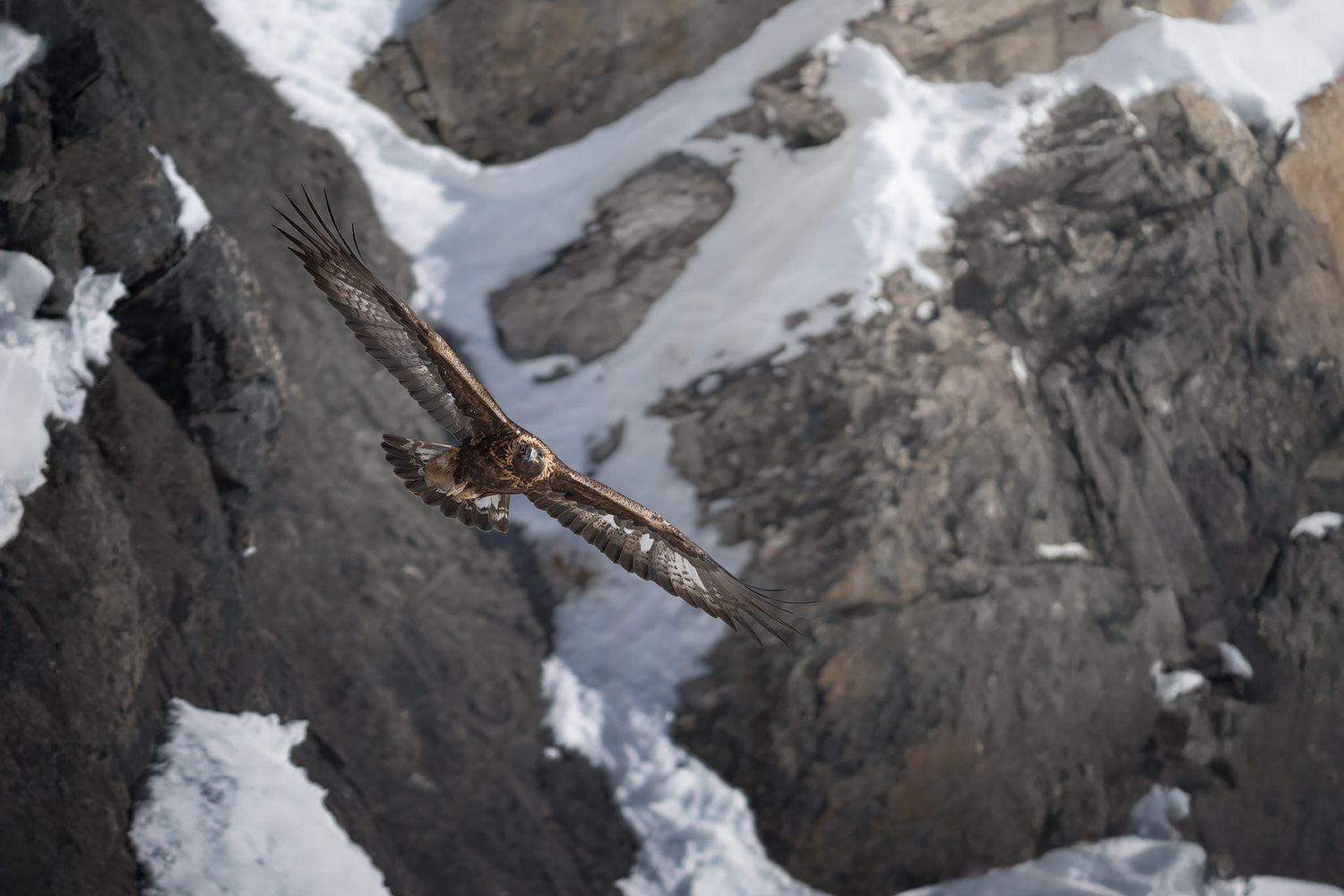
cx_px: 672
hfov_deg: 5.2
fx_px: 14932
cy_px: 448
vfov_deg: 3.4
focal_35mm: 400
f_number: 3.5
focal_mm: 400
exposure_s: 1/6400
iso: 180
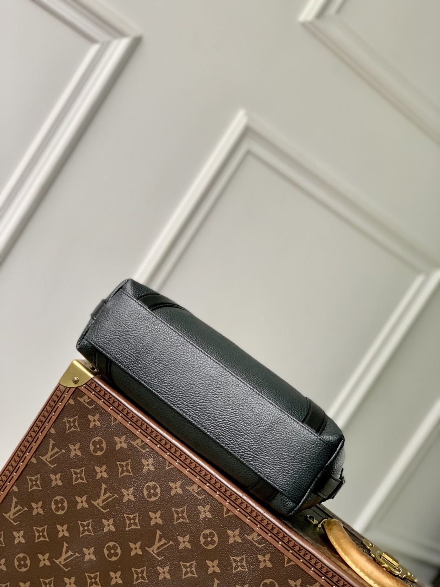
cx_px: 220
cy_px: 294
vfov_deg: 36.8
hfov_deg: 28.0
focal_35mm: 52
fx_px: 881
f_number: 2.4
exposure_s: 1/112
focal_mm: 6
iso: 125
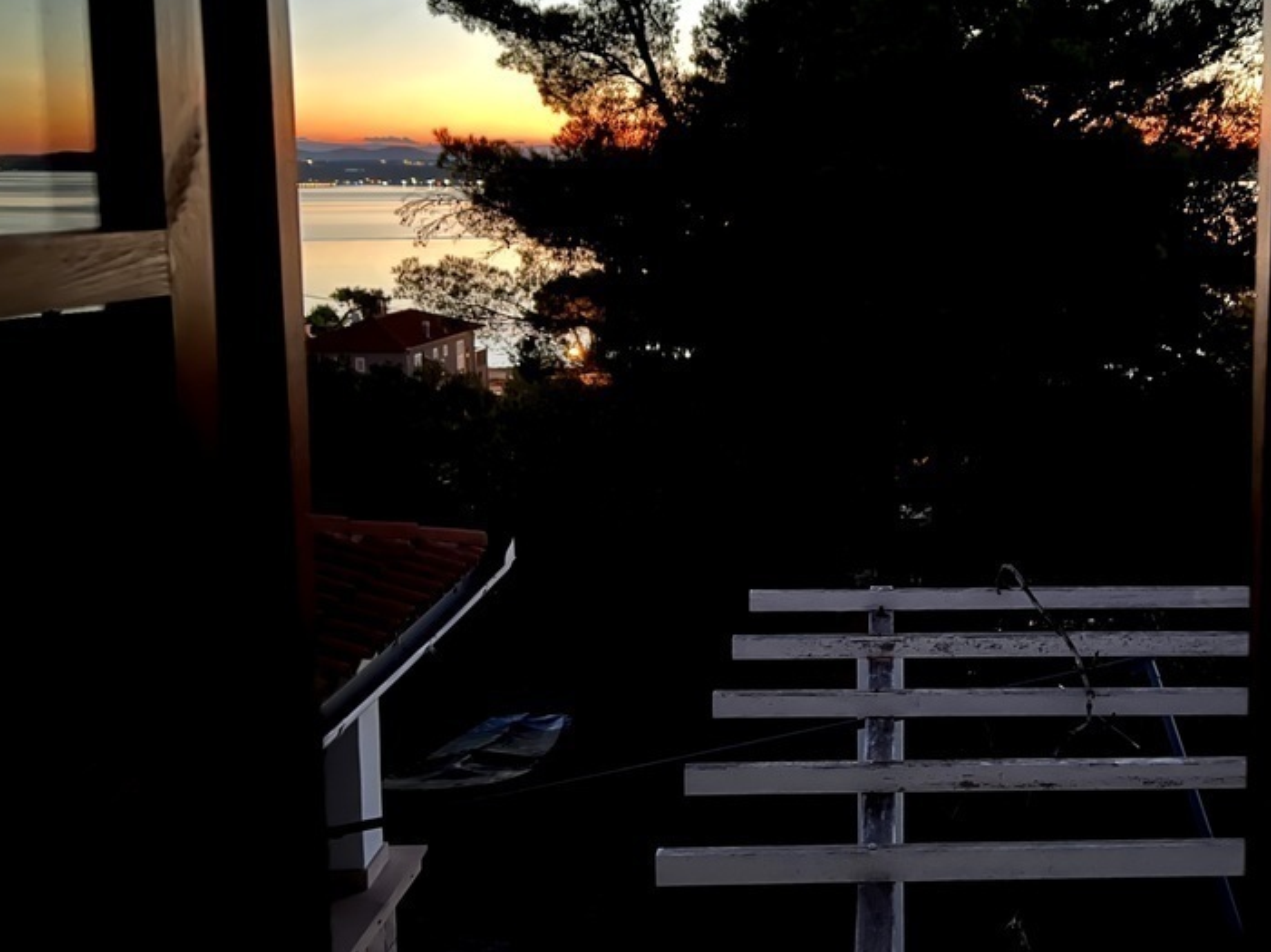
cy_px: 314
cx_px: 923
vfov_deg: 37.3
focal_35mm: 38
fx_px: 1395
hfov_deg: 47.5
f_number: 1.5
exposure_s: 1/4
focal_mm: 5.7
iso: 640
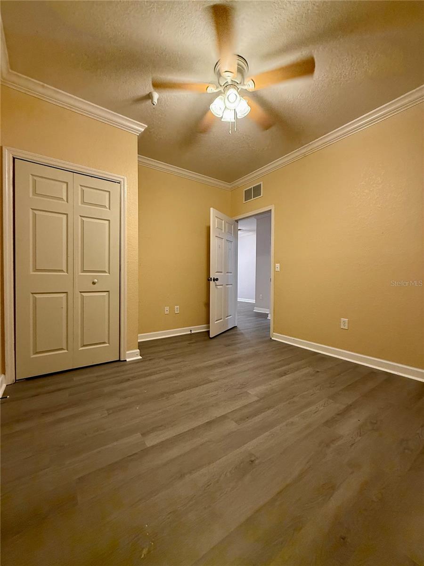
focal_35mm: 14
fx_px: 229
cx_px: 212
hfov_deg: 85.7
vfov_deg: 102.1
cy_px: 283
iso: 320
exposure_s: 1/60
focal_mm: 2.22
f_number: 2.2
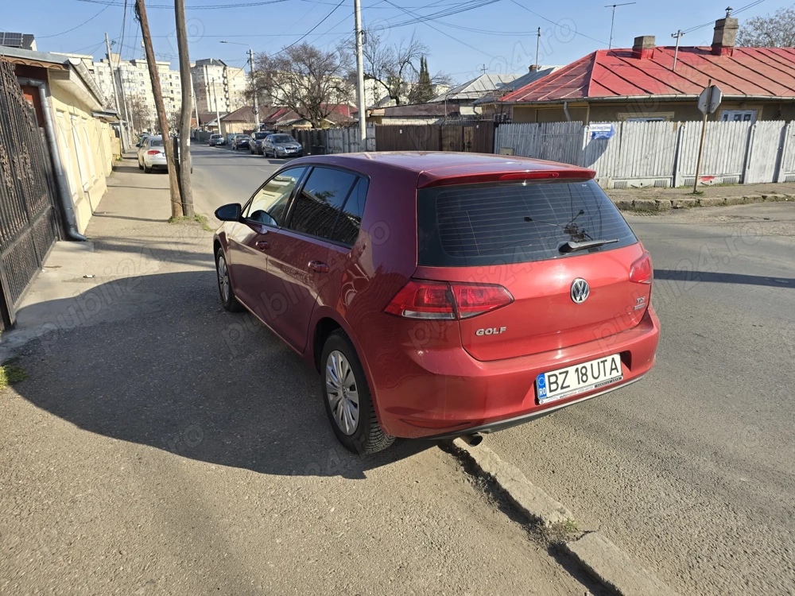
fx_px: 528
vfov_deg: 58.9
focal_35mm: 23
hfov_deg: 73.9
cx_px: 398
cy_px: 298
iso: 12
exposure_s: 1/519
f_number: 1.7
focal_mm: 6.3
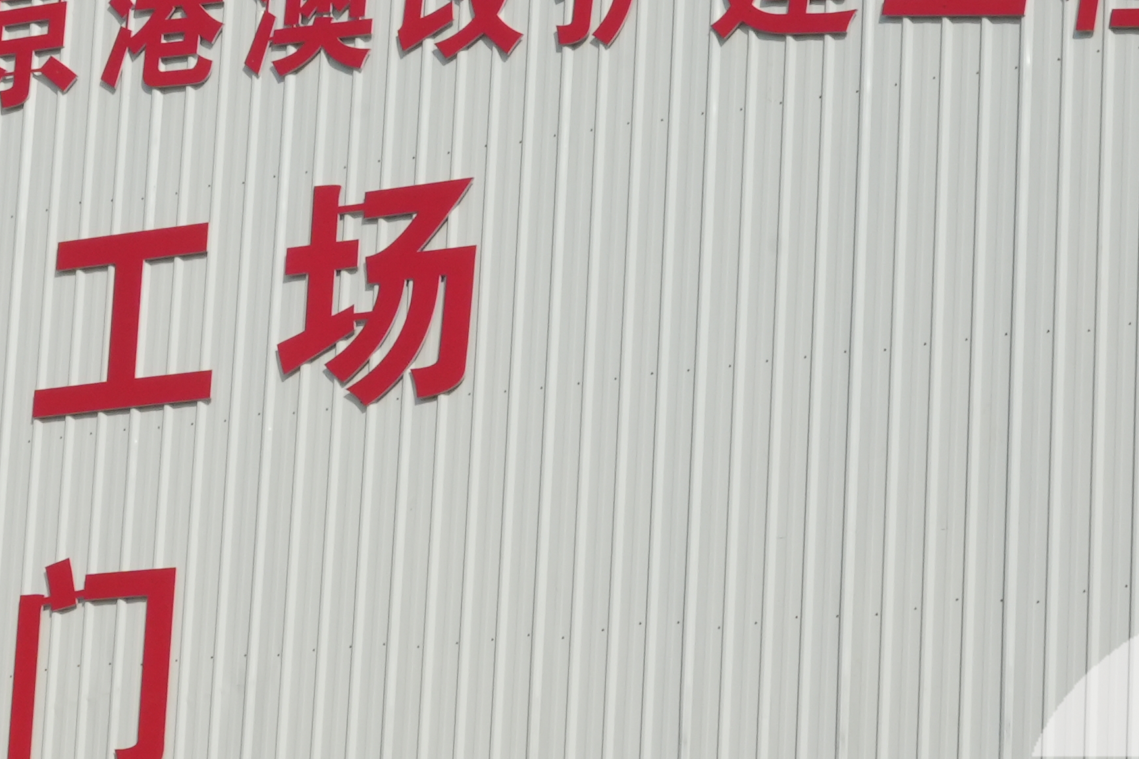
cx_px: 220
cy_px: 391
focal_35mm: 158
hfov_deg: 12.9
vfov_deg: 8.7
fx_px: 4998
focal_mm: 39
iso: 800
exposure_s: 1/500
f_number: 22
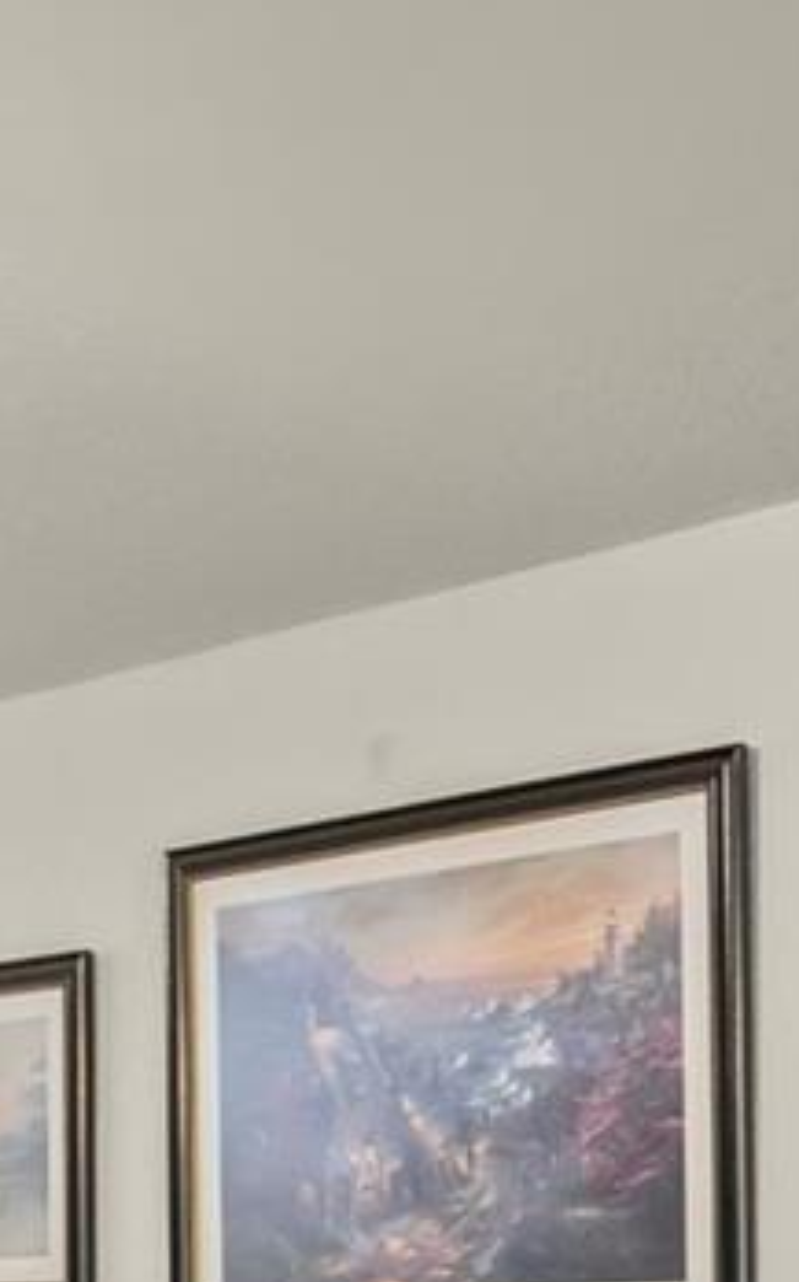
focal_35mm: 77
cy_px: 1415
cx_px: 55
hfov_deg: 16.6
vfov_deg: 24.8
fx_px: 2699
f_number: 8
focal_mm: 11
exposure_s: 6
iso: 100
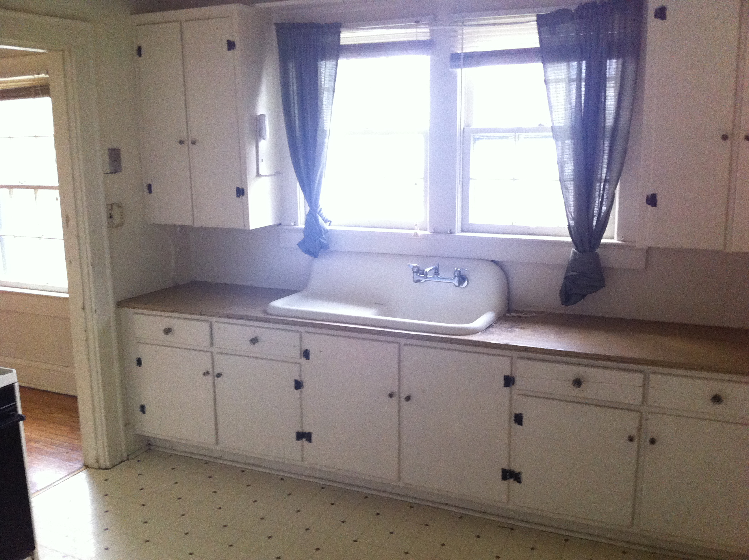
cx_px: 374
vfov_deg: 40.6
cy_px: 280
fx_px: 756
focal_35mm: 35
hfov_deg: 52.7
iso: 250
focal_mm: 3.85
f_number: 2.8
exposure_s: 1/15
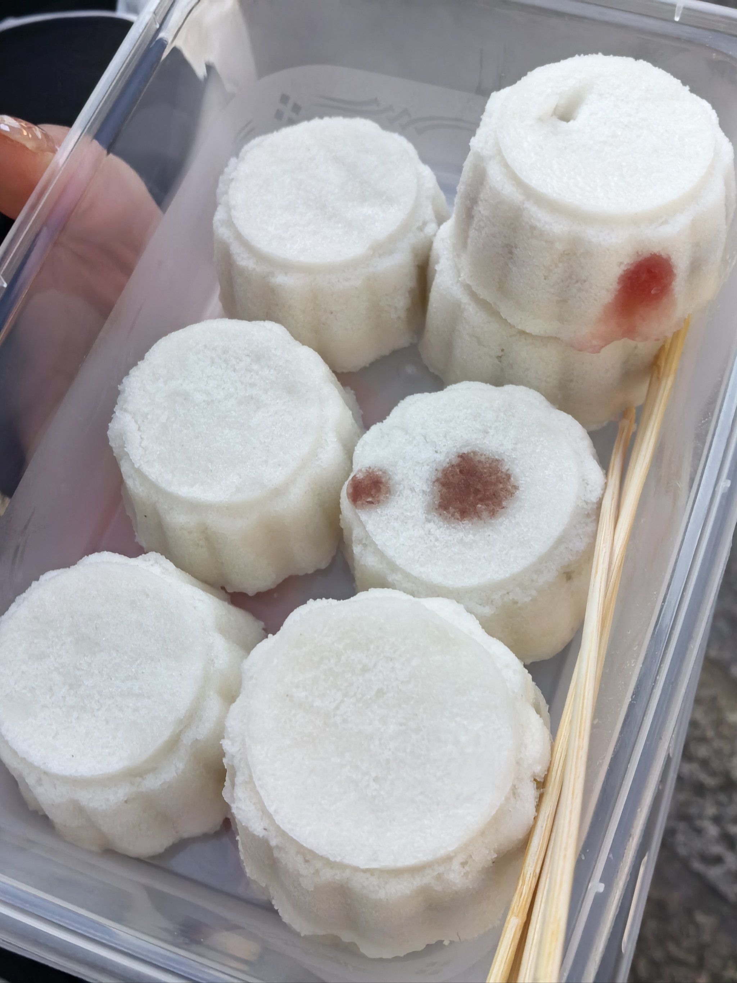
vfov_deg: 47.9
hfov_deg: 36.8
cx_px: 368
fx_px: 1107
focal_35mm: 39
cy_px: 492
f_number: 4
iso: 160
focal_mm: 5.75
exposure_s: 1/833
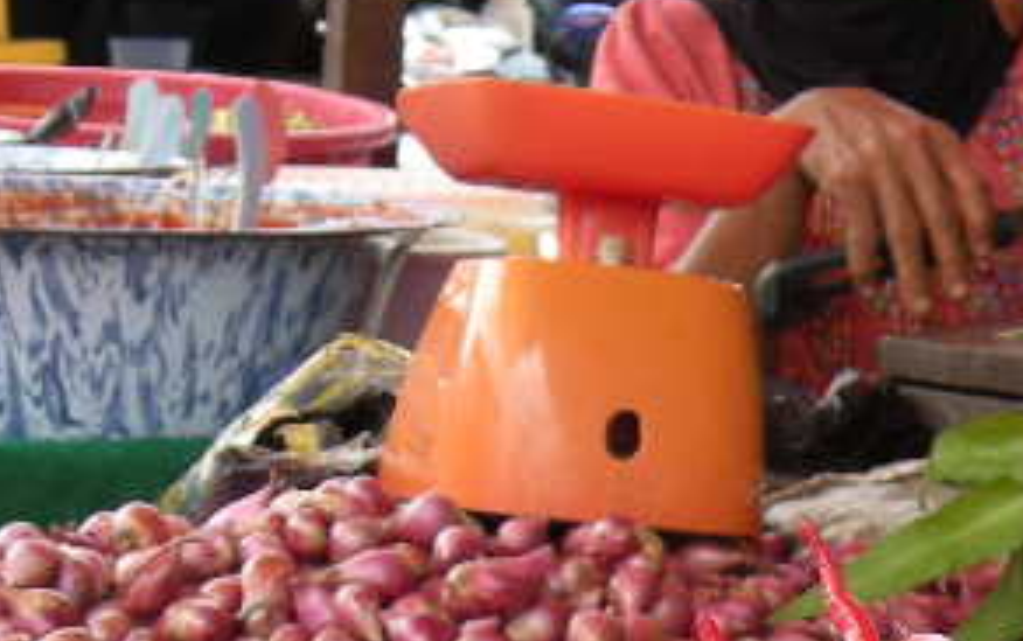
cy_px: 788
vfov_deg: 9.9
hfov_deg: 15.8
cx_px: 942
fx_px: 3627
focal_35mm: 130
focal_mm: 5.7
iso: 64
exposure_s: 1/118
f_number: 2.8
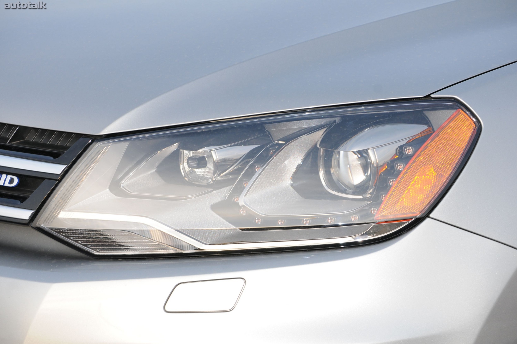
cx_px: 258
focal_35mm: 129
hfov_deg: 15.9
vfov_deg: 10.6
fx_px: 1851
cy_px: 172
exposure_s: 1/60
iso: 250
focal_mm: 86
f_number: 8
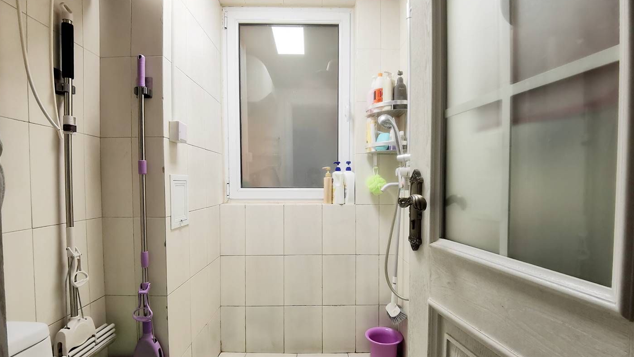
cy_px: 194
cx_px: 319
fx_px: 319
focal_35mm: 19
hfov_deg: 89.6
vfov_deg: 58.3
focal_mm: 2.26
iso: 160
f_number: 2.2
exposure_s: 1/50
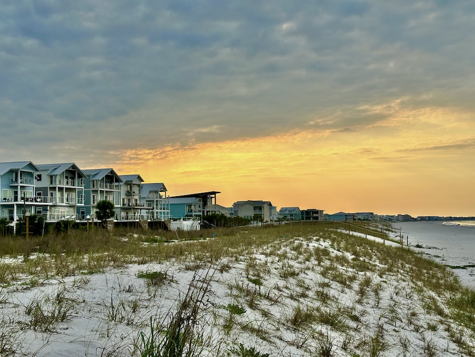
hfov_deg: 39.7
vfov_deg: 30.3
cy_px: 178
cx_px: 238
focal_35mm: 48
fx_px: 659
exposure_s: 1/4367
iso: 64
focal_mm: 6.86
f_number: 1.78
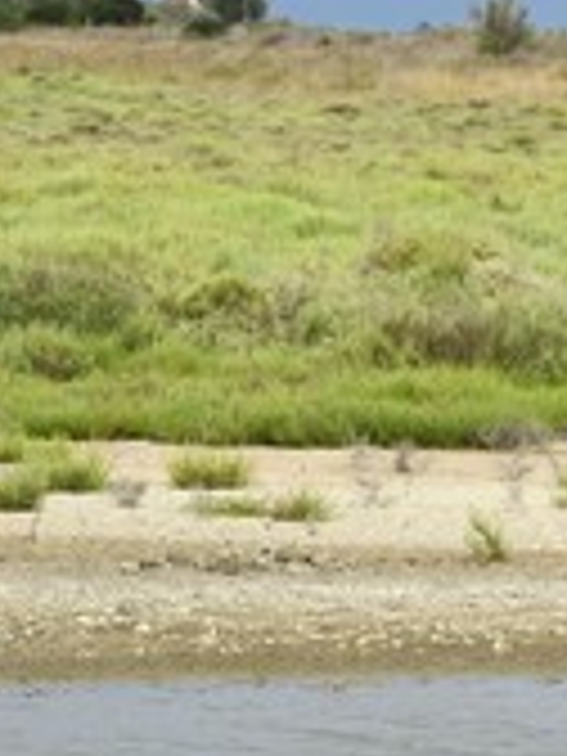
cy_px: 328
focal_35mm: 480
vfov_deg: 4.1
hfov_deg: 3.1
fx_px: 10483
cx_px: 688
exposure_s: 1/400
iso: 200
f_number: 10
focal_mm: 200
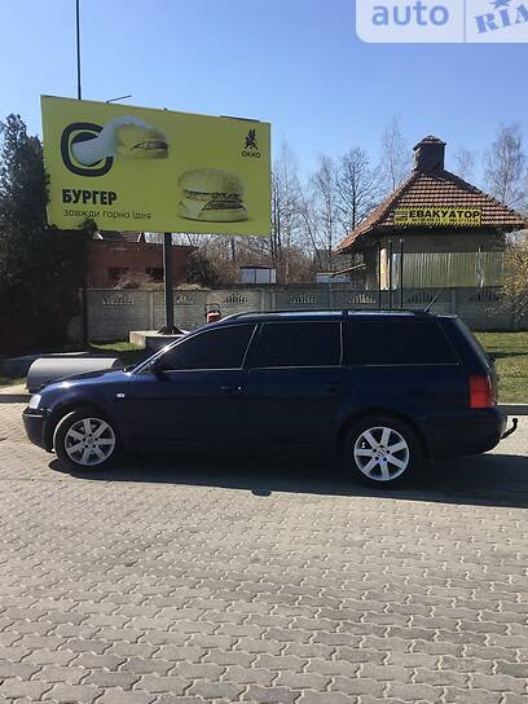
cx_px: 270
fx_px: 651
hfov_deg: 44.2
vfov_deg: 56.8
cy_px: 360
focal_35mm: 32
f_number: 2.2
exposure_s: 1/1637
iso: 25
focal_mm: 4.2
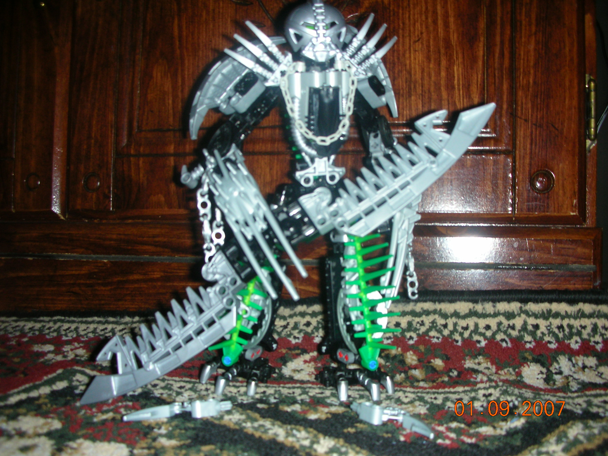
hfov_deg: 52.6
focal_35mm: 35
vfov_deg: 40.7
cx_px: 304
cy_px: 228
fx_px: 615
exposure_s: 1/60.1
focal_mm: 5.8
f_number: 3
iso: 50
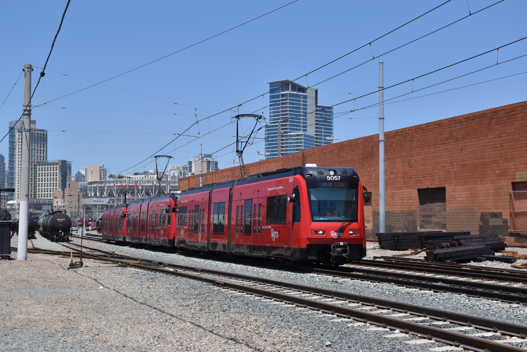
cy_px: 176
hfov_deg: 35.0
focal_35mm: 57
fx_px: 834
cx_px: 264
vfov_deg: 23.8
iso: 160
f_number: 8
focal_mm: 38
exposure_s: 1/640
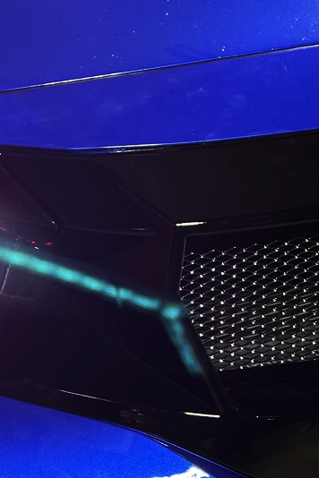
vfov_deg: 26.6
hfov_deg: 16.4
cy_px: 255
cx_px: -153
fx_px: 1010
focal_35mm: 76
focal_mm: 5.1
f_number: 1.6
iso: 125
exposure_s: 1/100
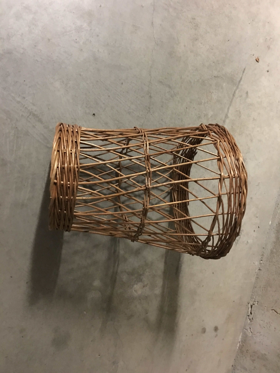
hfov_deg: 48.2
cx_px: 140
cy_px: 186
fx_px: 313
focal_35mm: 29
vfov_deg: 61.7
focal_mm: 4.15
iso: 125
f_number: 2.2
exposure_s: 1/4
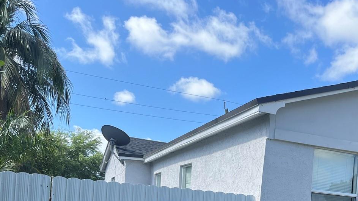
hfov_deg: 42.1
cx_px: 249
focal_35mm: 48
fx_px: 456
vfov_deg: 23.4
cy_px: 220
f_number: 1.6
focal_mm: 5.1
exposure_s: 1/2101
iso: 50
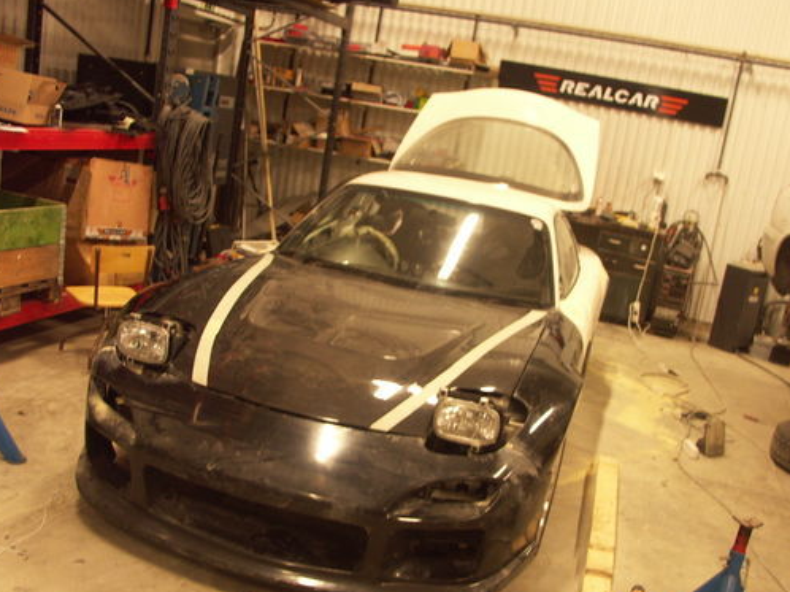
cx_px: 409
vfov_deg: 39.5
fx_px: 821
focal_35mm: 36
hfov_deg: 51.4
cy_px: 336
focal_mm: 7.21
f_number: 2.8
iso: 160
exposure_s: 1/10
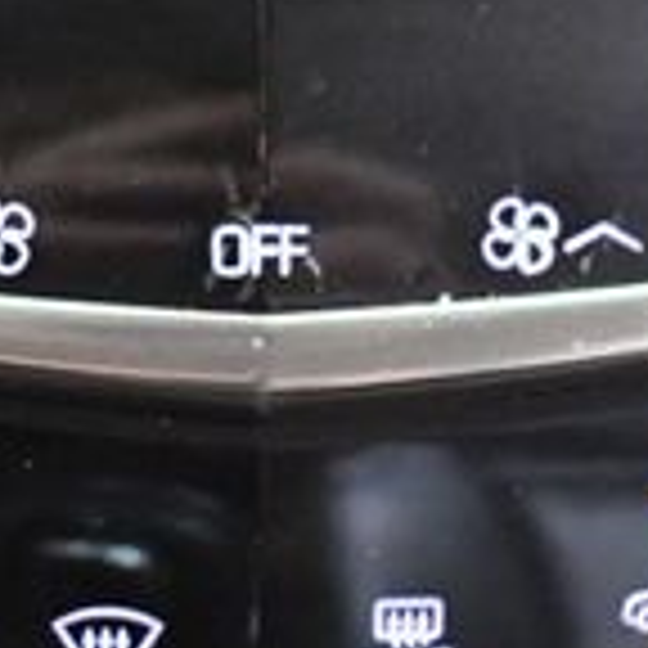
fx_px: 2880
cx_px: 212
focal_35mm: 136
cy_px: 356
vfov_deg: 12.8
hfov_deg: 12.8
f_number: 3.5
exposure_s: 1/60
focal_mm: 18
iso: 7200
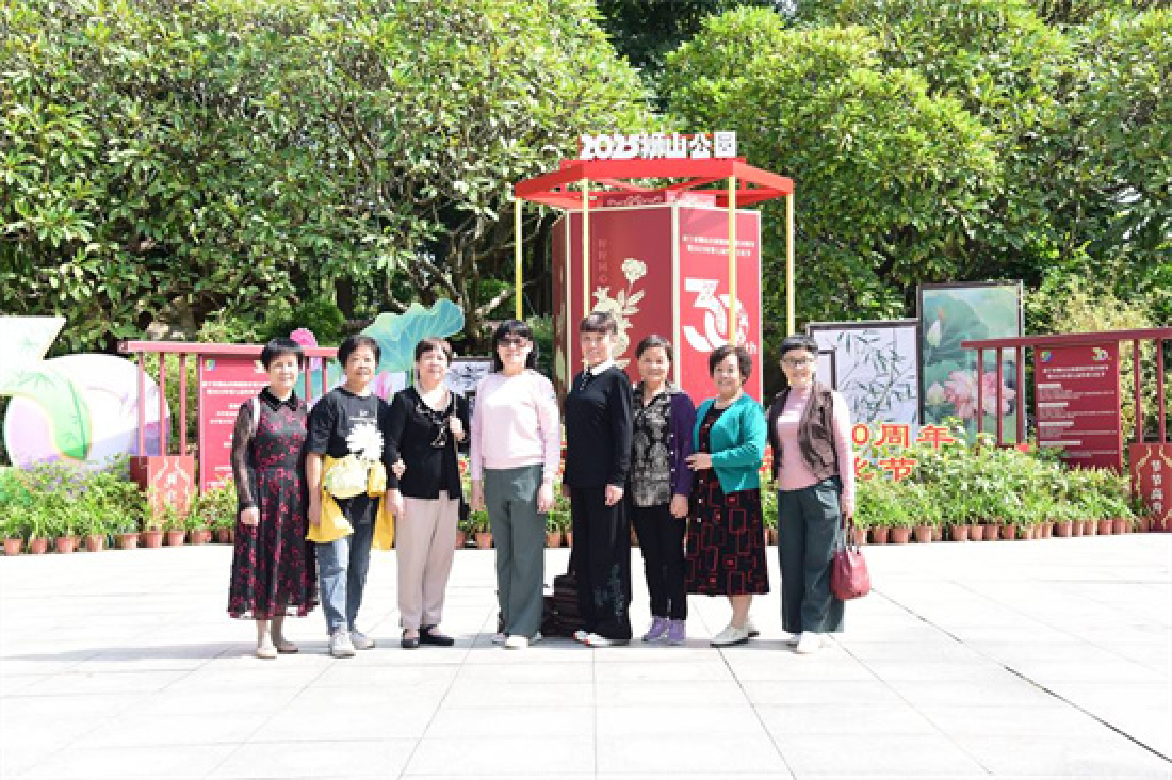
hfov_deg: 39.6
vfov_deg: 27.0
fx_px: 1627
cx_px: 586
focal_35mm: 50
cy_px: 390
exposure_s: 1/800
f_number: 5.6
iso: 1000
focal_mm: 50
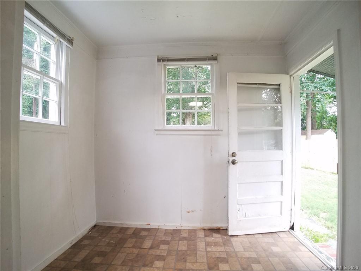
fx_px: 271
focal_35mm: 26
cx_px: 180
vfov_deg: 53.1
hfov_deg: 67.3
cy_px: 136
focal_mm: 4.2
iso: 160
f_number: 1.7
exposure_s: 1/30
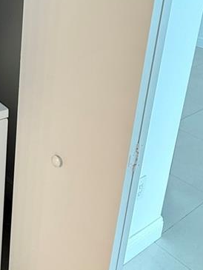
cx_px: -26
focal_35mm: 46
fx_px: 359
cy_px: 44
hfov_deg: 28.4
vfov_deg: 39.2
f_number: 2.2
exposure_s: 1/60
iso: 200
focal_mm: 2.22
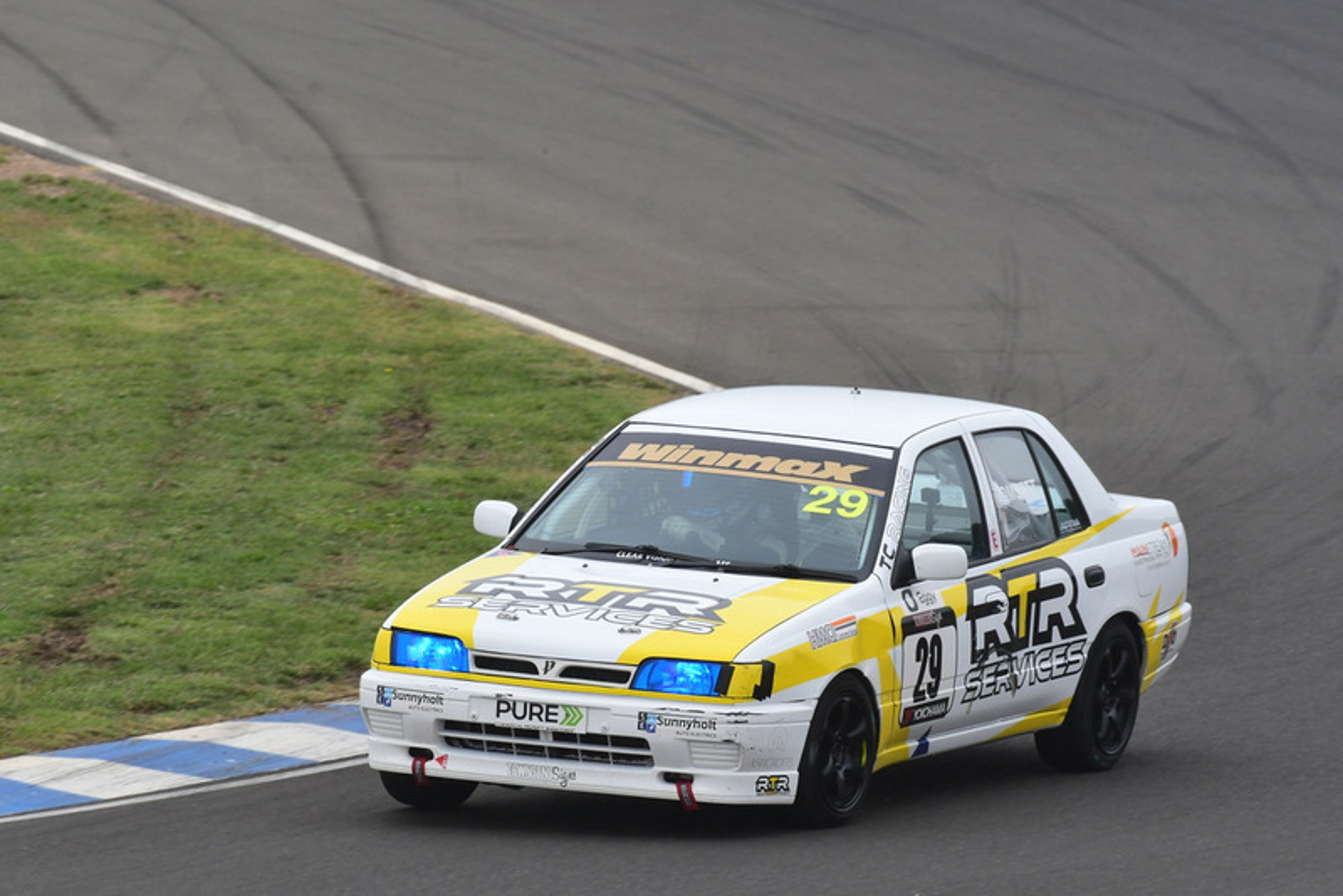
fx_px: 27988
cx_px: 672
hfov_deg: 2.7
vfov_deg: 1.8
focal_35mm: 750
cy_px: 448
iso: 640
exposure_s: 1/640
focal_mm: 500
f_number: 10
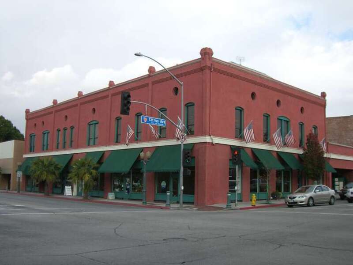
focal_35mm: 38
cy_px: 132
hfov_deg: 49.0
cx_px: 176
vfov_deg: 37.7
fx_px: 388
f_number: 4.3
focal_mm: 6.2
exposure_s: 1/320
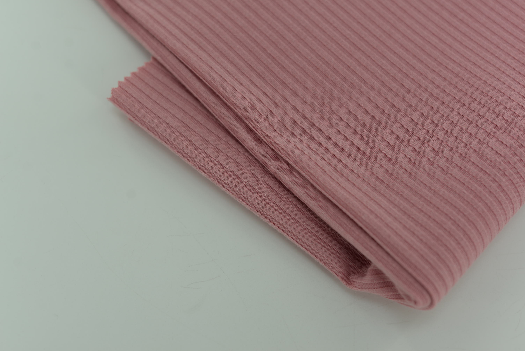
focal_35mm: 50
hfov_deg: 39.6
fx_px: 729
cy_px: 176
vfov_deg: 27.0
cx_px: 262
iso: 100
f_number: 3.5
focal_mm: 50
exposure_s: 1/250
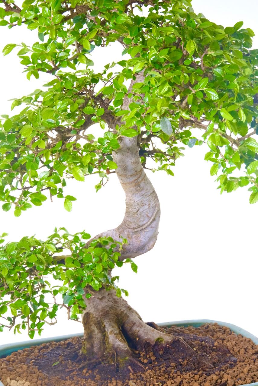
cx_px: 129
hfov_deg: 10.1
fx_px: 1461
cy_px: 193
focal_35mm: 136
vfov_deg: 15.1
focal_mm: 90.4
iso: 2500
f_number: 13
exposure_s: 1/15
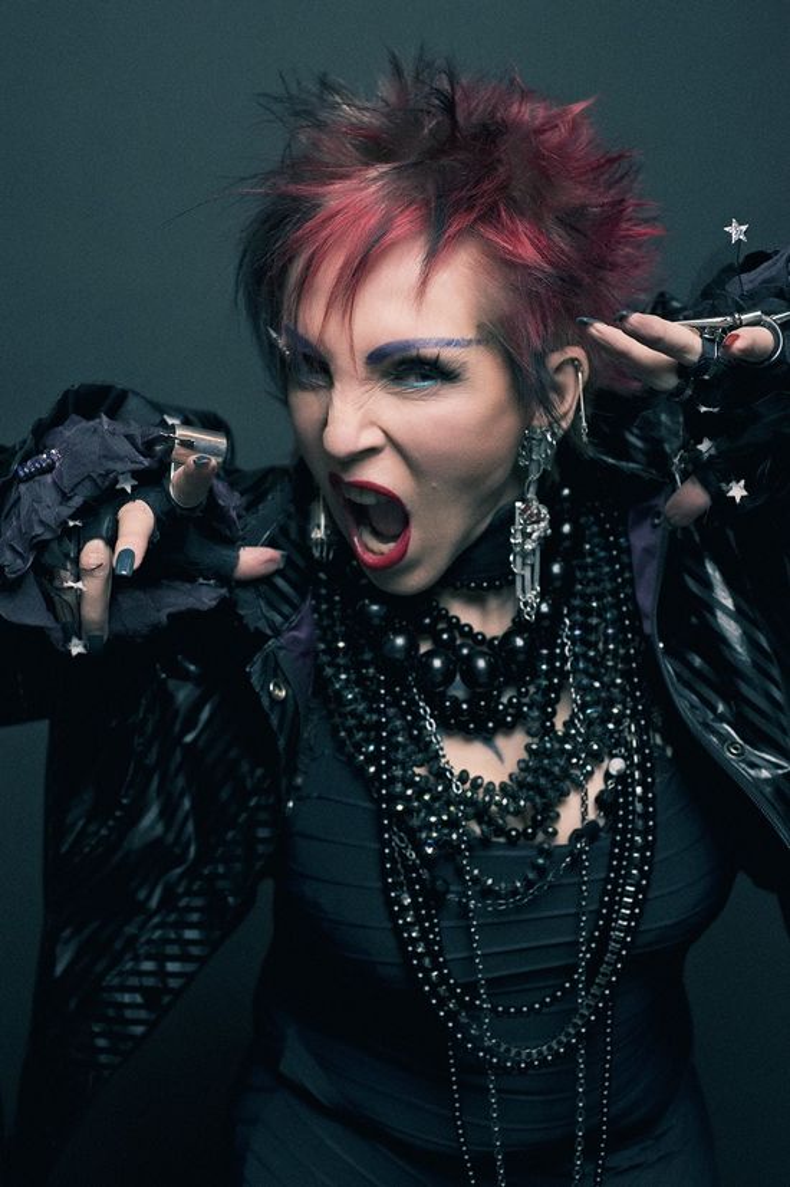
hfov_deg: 27.0
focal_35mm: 50
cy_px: 594
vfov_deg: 39.6
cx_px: 395
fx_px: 1647
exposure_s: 1/125
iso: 100
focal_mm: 50
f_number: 3.5
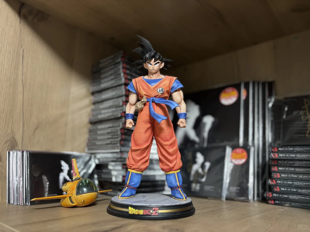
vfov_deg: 53.1
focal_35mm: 26
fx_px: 233
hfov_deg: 67.3
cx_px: 155
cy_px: 116
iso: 400
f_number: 1.6
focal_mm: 5.96
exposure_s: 1/50
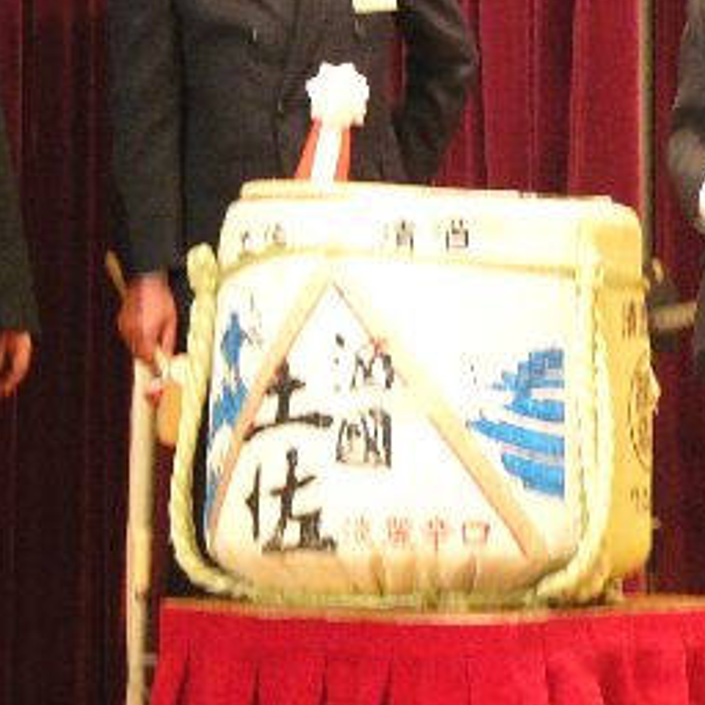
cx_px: 416
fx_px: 4539
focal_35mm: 197
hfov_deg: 8.9
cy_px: 88
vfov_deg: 8.9
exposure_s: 1/15
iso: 200
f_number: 2.8
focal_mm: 14.8
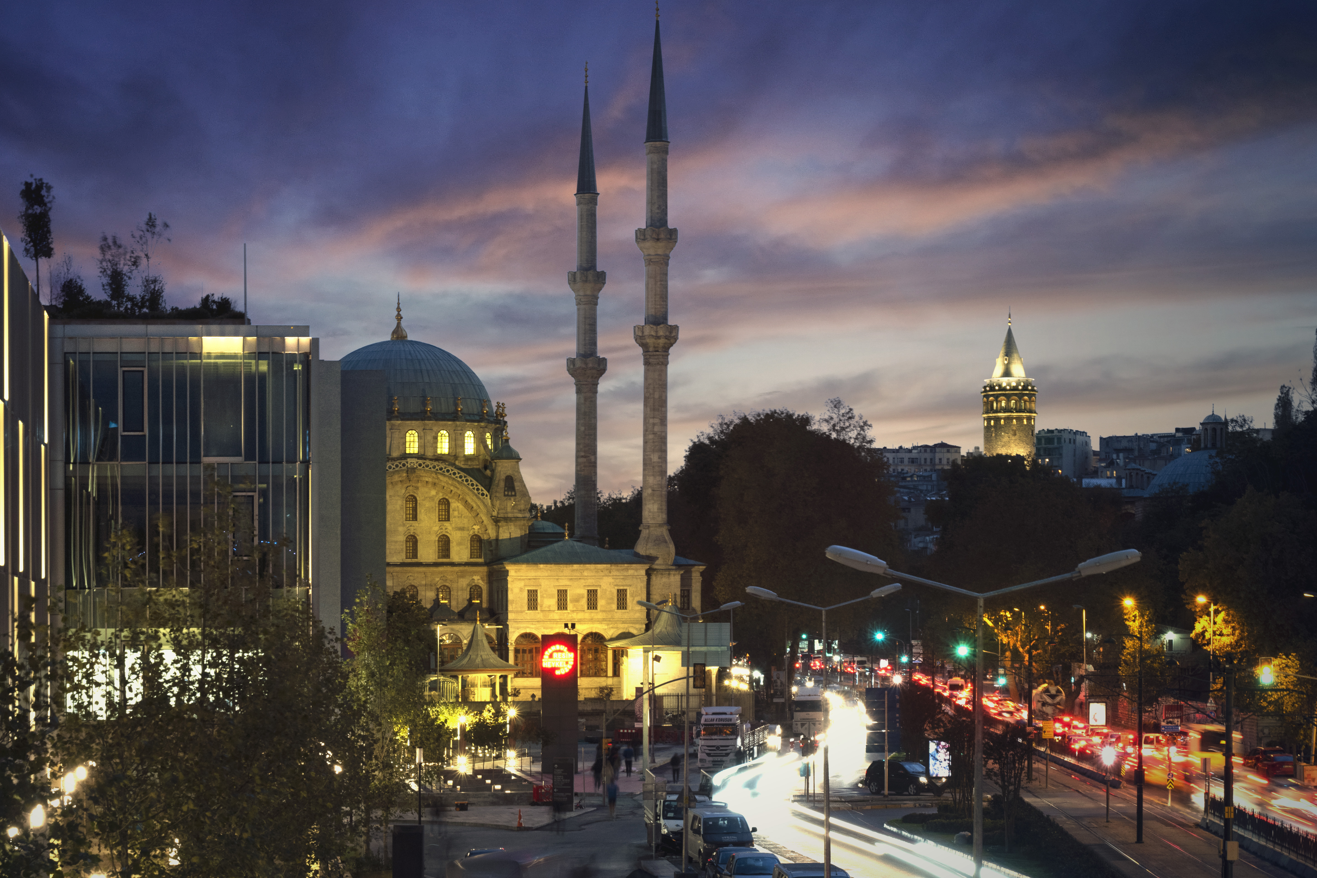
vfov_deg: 16.4
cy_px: 370
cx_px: 477
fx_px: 3036
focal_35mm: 83
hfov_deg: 24.4
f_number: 11
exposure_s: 2.5
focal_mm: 58
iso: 400
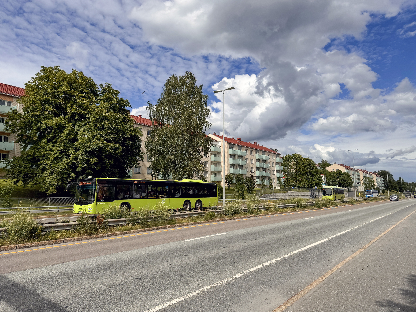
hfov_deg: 71.6
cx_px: 208
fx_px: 288
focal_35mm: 24
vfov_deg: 56.8
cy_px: 156
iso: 80
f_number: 1.78
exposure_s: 1/7937
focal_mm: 6.76
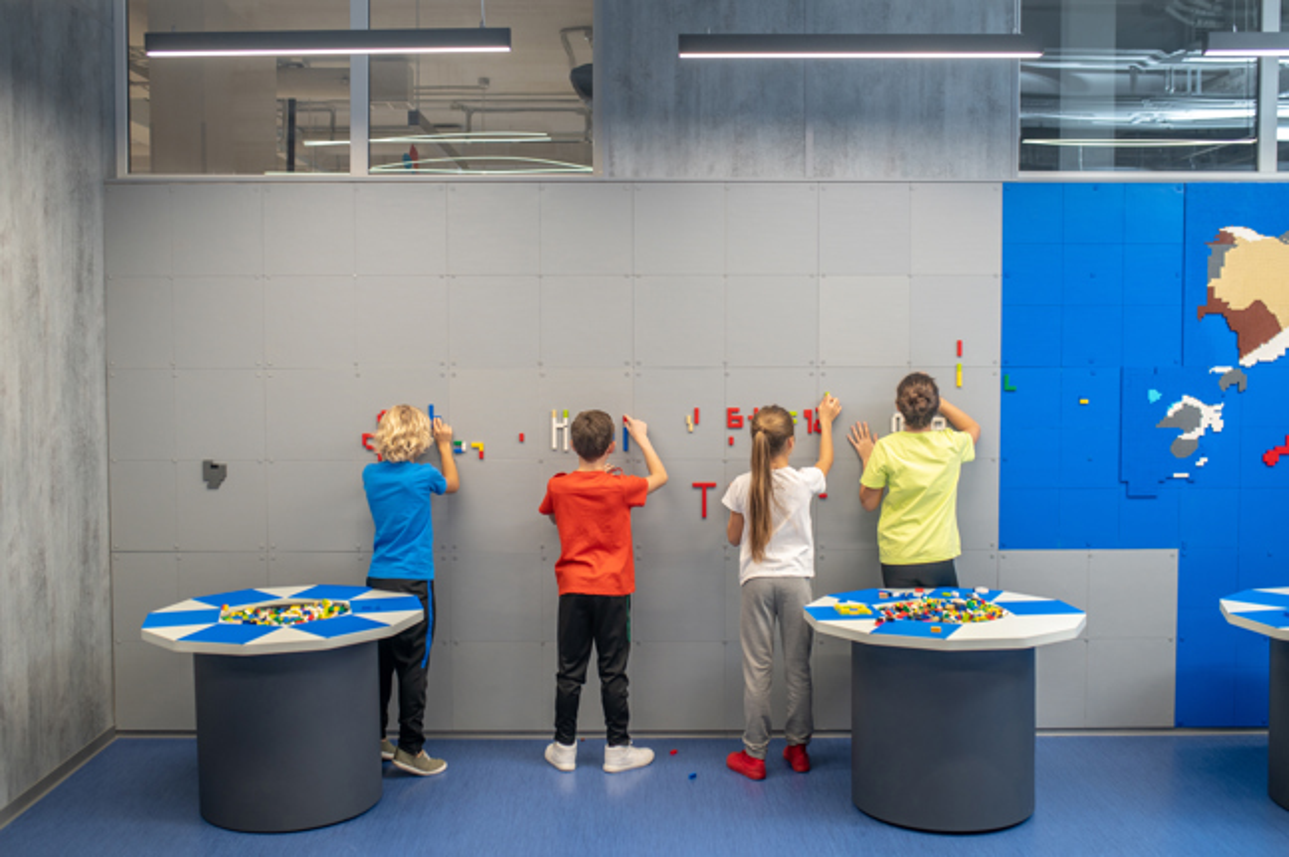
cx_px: 644
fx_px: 1252
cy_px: 428
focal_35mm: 35
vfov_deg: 37.8
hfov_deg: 54.5
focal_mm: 35
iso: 500
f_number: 2.2
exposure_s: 1/160
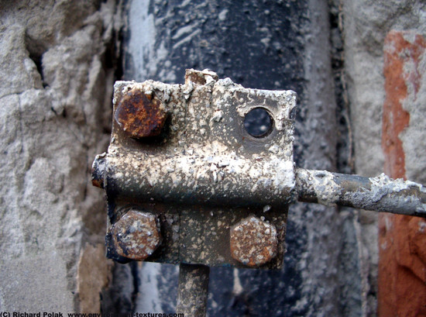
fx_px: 454
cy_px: 158
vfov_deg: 38.5
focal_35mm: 37
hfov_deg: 50.3
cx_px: 213
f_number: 2.6
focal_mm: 7.6
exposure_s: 1/50
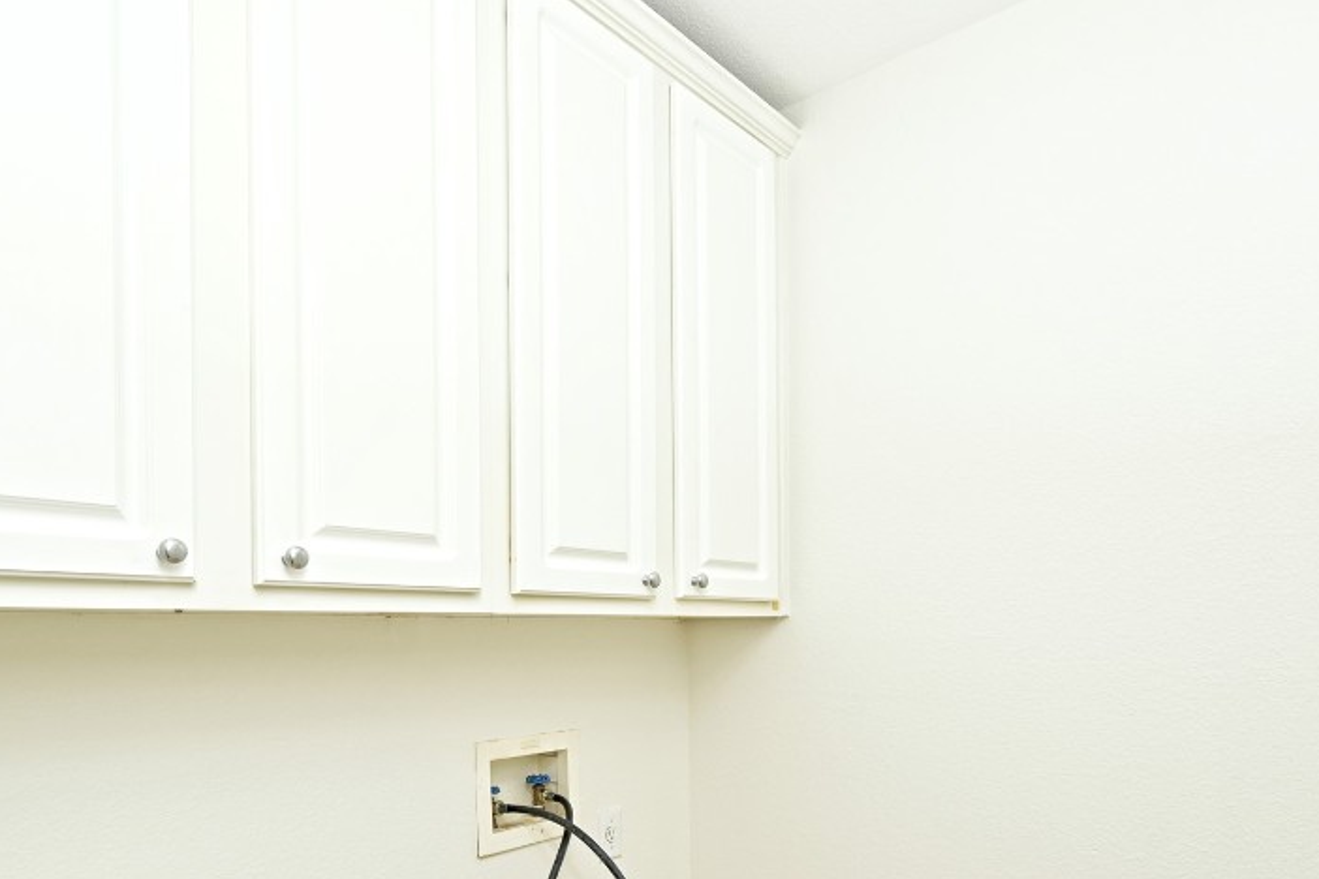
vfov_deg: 51.5
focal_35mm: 24
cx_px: 793
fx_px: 873
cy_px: 642
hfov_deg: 73.3
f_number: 6.3
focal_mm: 14.5
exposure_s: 1/80
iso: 200
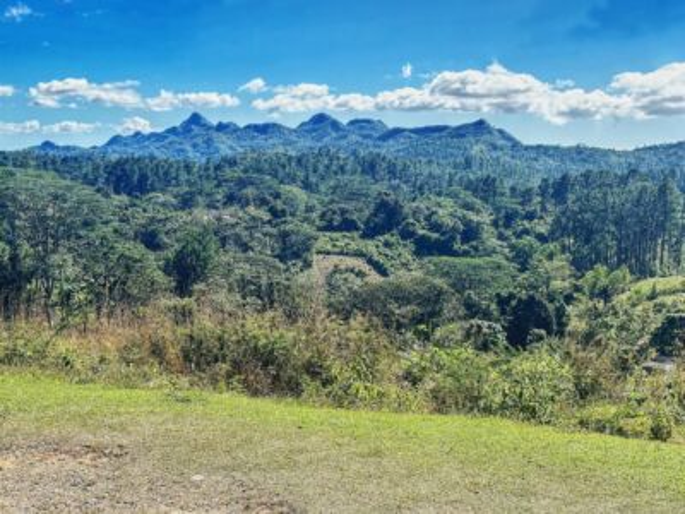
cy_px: 257
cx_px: 342
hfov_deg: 39.7
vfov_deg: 30.3
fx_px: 950
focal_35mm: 48
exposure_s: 1/4184
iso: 64
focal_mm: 6.9
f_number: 1.8
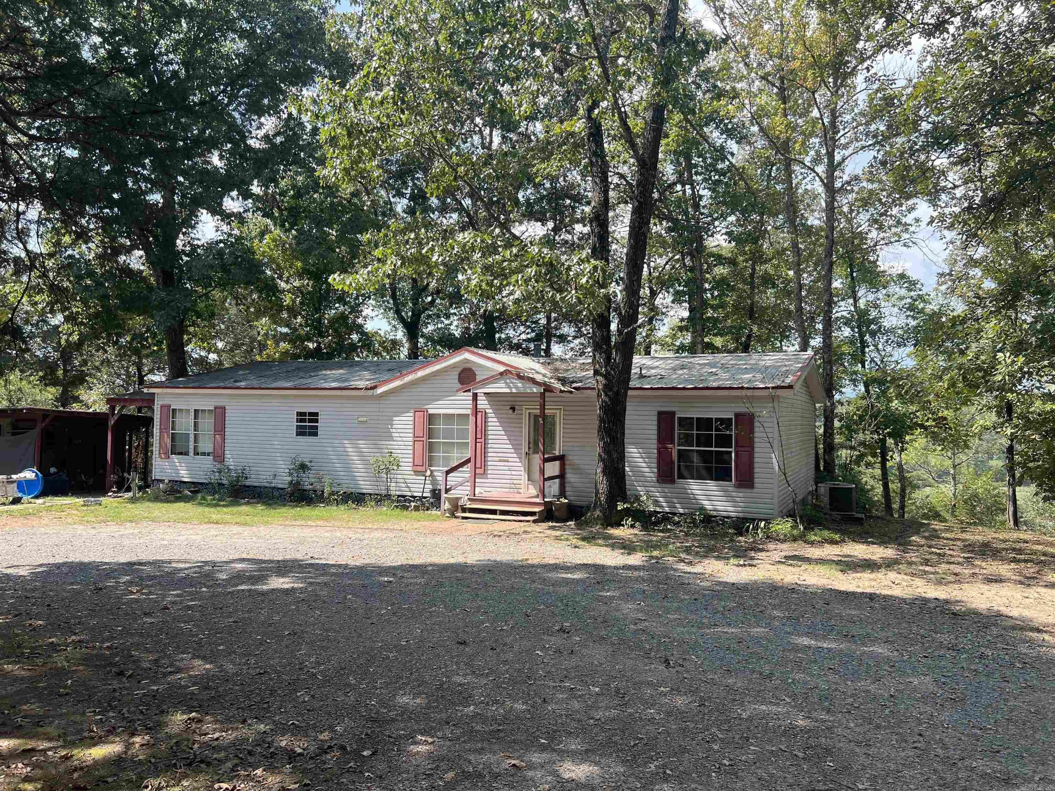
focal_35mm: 26
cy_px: 396
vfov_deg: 53.1
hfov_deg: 67.3
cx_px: 528
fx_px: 792
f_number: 1.5
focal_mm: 5.7
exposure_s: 1/1135
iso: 50
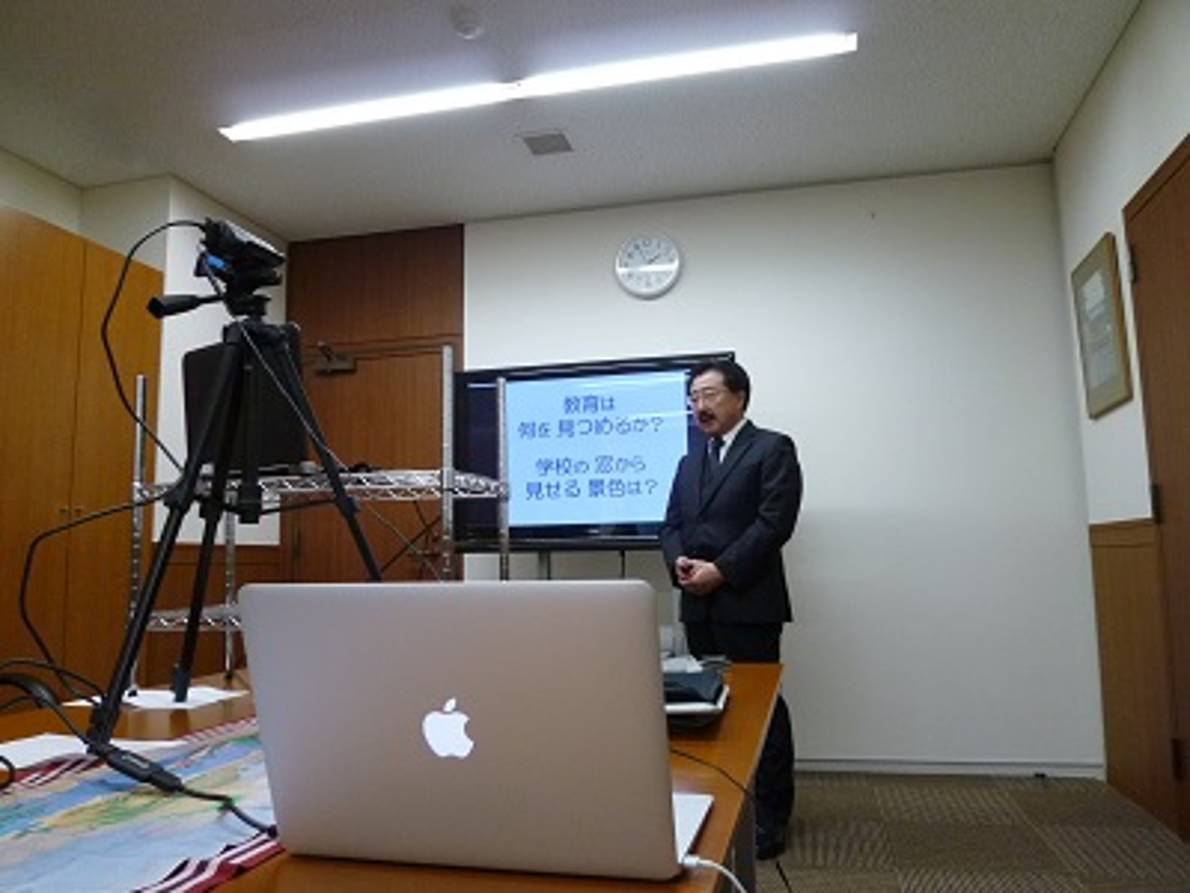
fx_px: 859
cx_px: 595
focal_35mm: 25
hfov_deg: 69.4
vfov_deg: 54.9
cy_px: 446
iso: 250
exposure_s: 1/30
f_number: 2.8
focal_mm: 4.5
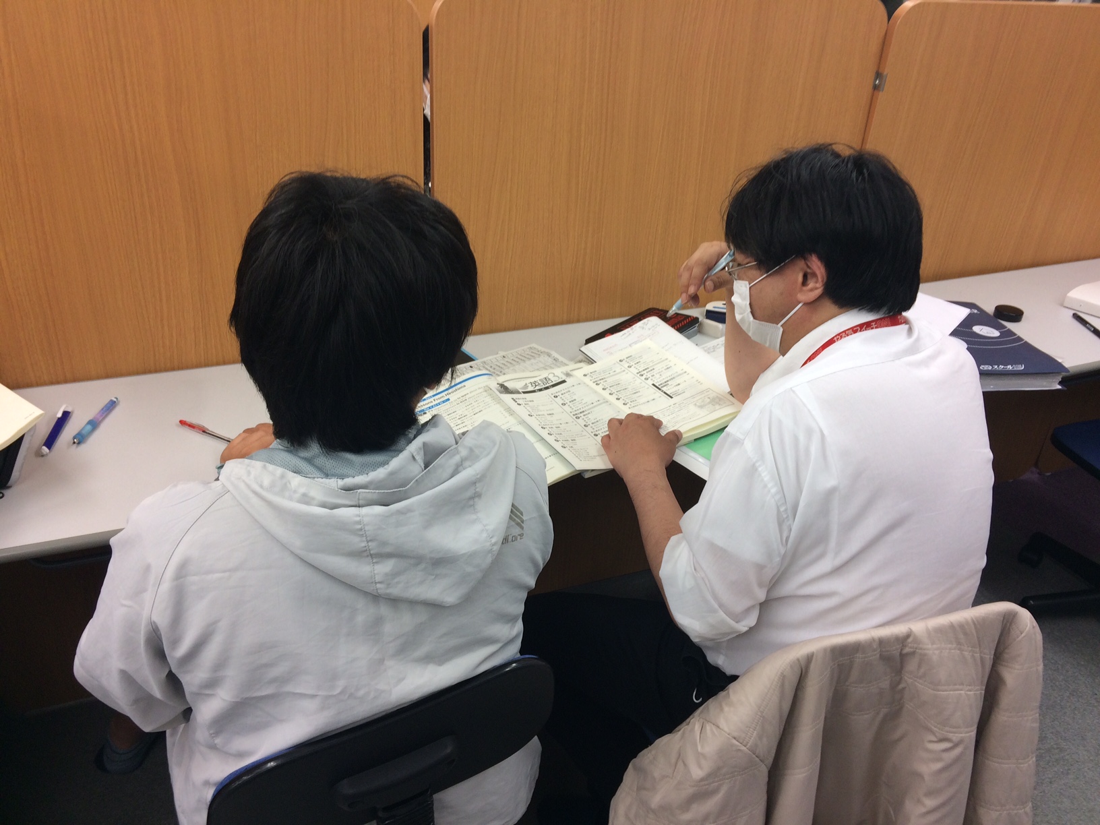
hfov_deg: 61.7
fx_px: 922
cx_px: 550
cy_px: 412
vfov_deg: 48.2
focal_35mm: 29
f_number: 2.2
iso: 50
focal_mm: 4.15
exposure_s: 1/50
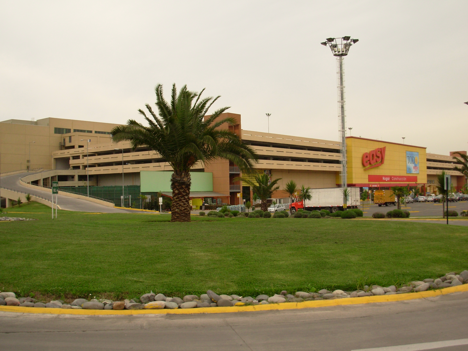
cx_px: 234
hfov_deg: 49.0
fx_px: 514
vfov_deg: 37.7
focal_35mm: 38
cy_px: 176
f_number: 2.9
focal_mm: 6.3
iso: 50
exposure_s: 1/542
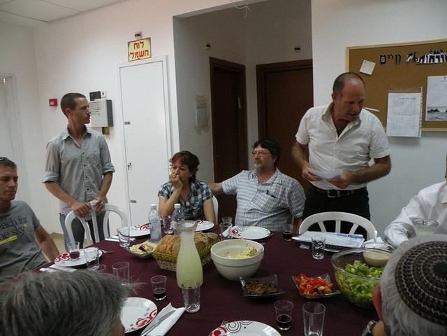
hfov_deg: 65.3
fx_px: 349
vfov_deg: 51.4
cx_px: 224
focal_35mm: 27
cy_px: 168
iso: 230
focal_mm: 4.7
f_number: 2.8
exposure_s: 1/60
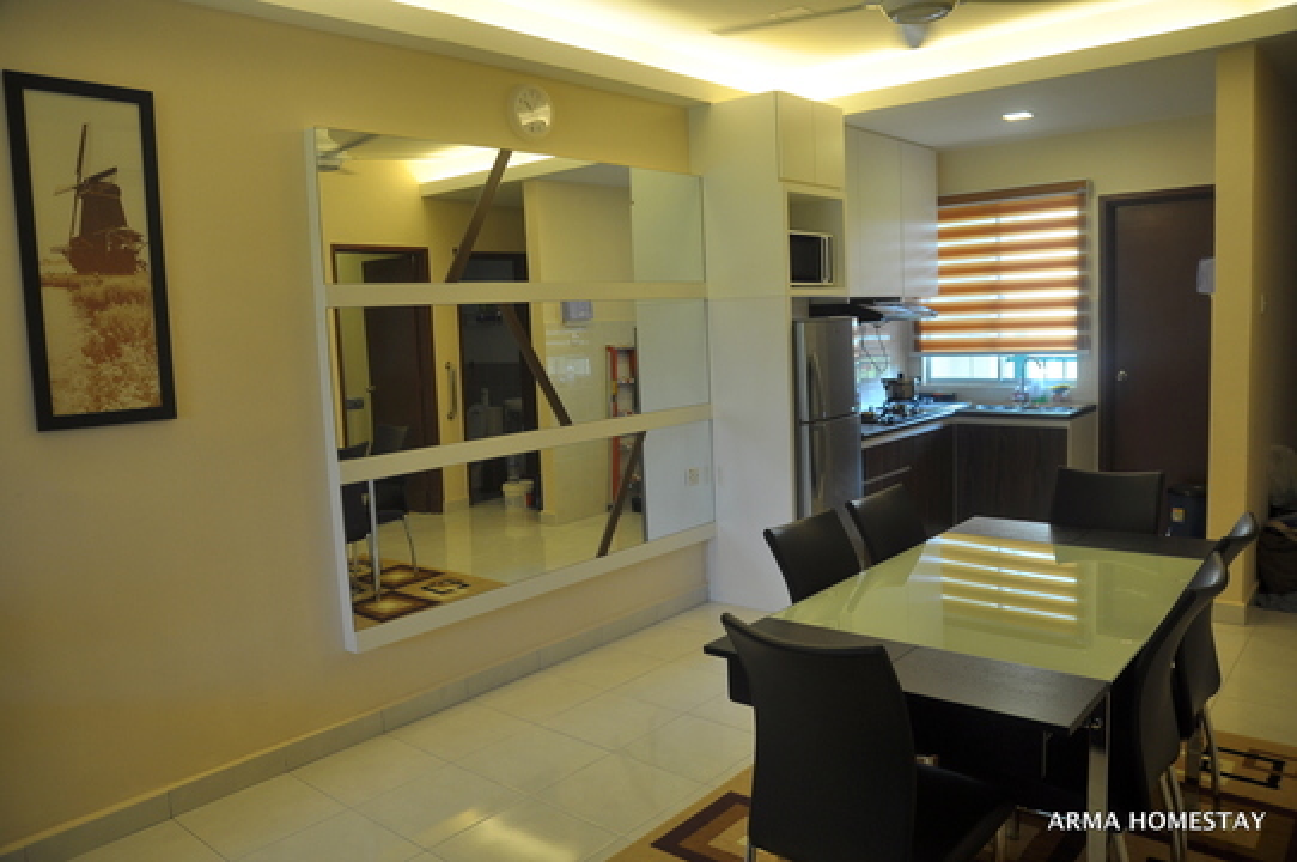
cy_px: 431
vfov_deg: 50.3
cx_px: 648
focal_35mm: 26
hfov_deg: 70.5
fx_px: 918
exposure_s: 1/60
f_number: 2.8
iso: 200
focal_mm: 17
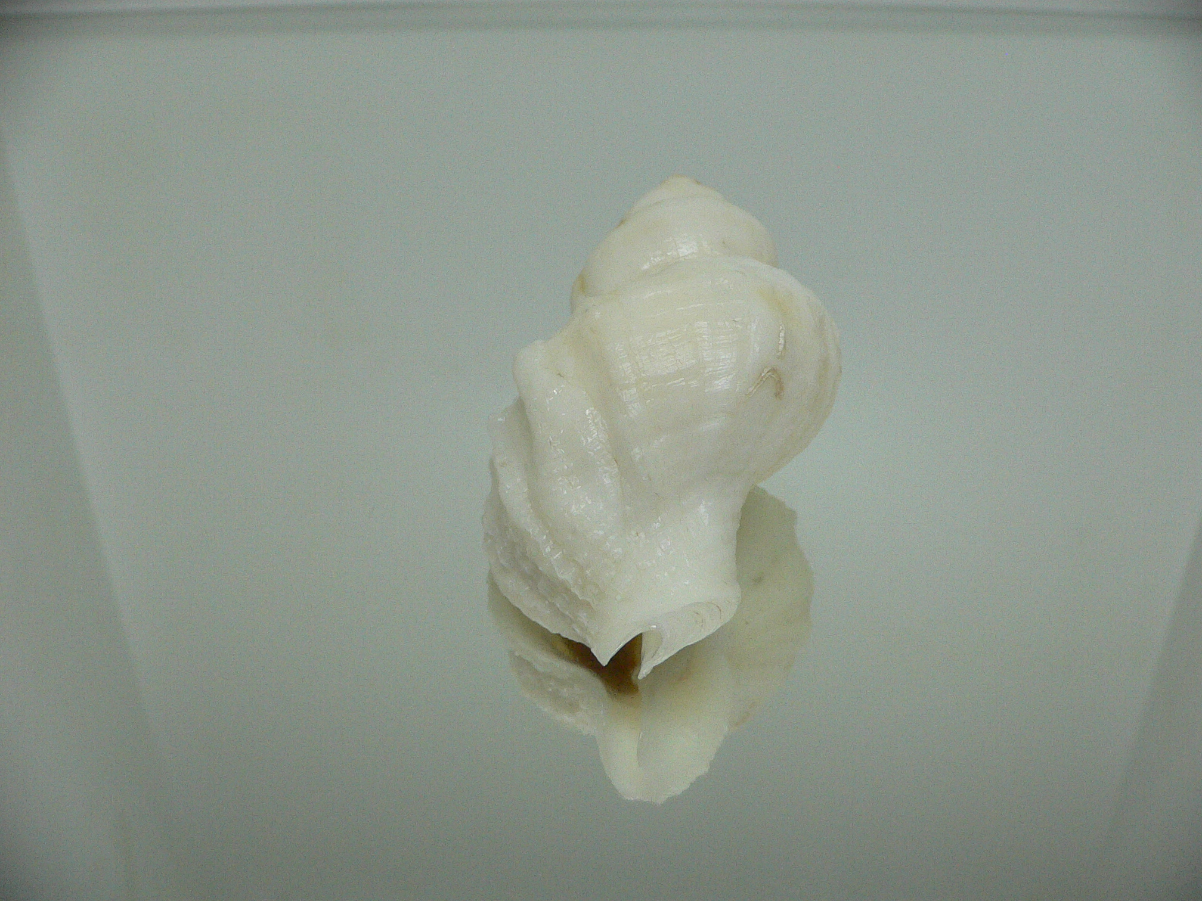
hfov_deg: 52.6
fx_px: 1215
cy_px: 450
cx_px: 601
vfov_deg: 40.7
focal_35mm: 35
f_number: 2.8
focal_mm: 4.6
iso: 200
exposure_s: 1/60
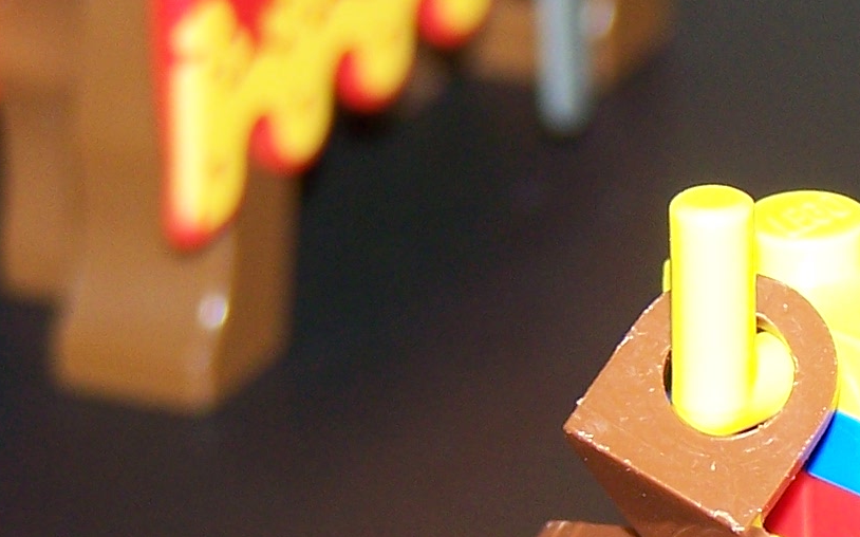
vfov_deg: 3.0
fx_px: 10121
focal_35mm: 432
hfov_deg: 4.8
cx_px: 1231
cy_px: 795
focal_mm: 19.4
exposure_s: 1/100
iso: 80
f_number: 3.2
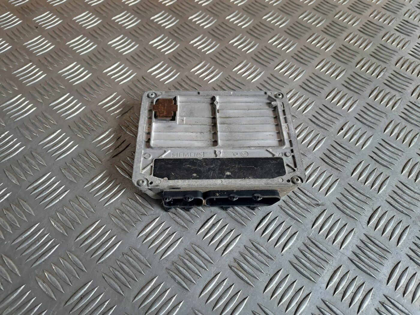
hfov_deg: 71.6
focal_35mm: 24
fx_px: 291
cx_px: 210
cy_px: 158
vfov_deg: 56.8
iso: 125
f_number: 1.8
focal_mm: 5.23
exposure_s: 1/50
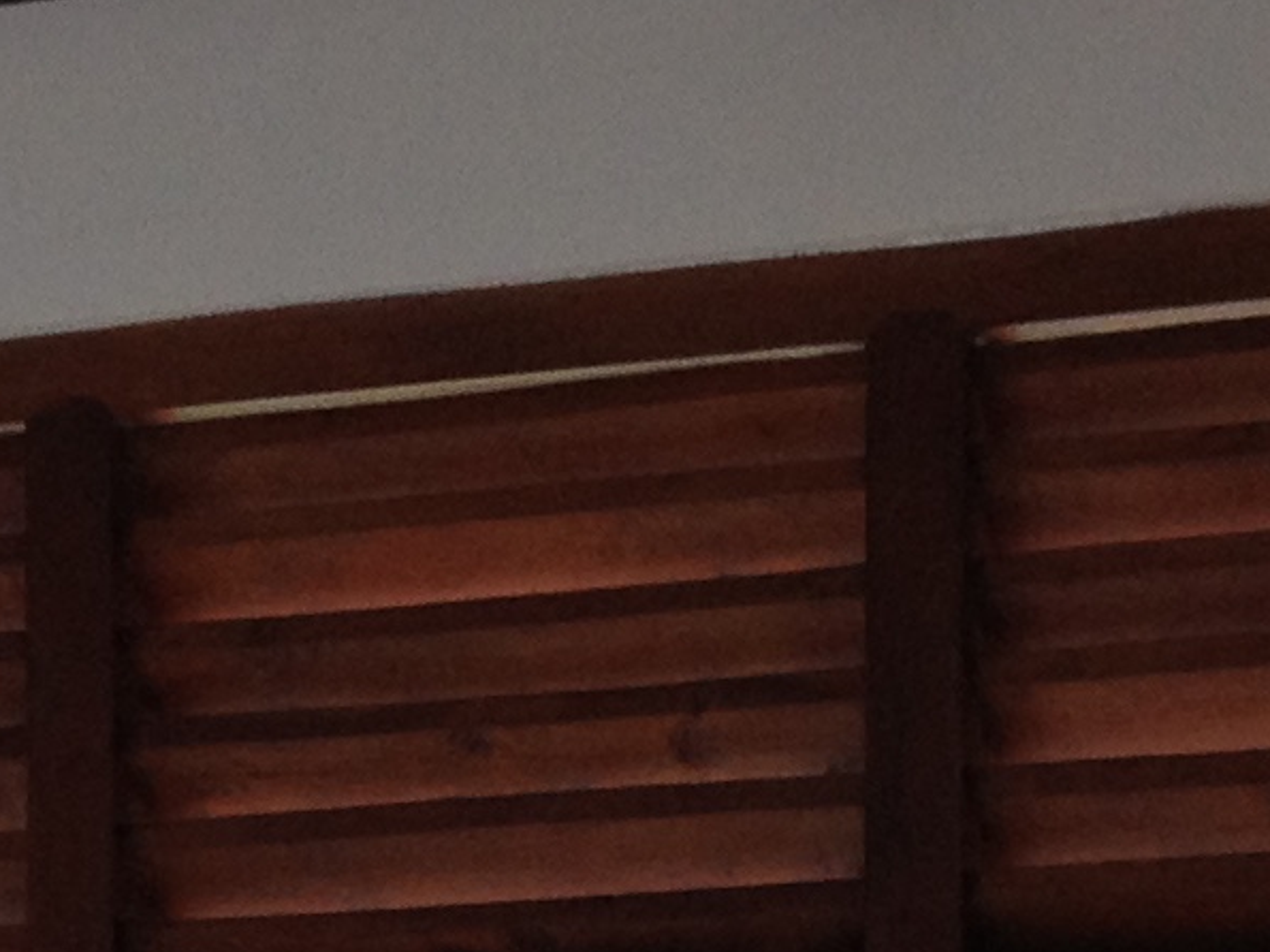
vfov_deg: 7.5
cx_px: 386
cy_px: 1718
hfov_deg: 10.3
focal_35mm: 192
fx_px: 7043
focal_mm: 4.28
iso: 50
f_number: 2.4
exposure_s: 1/120
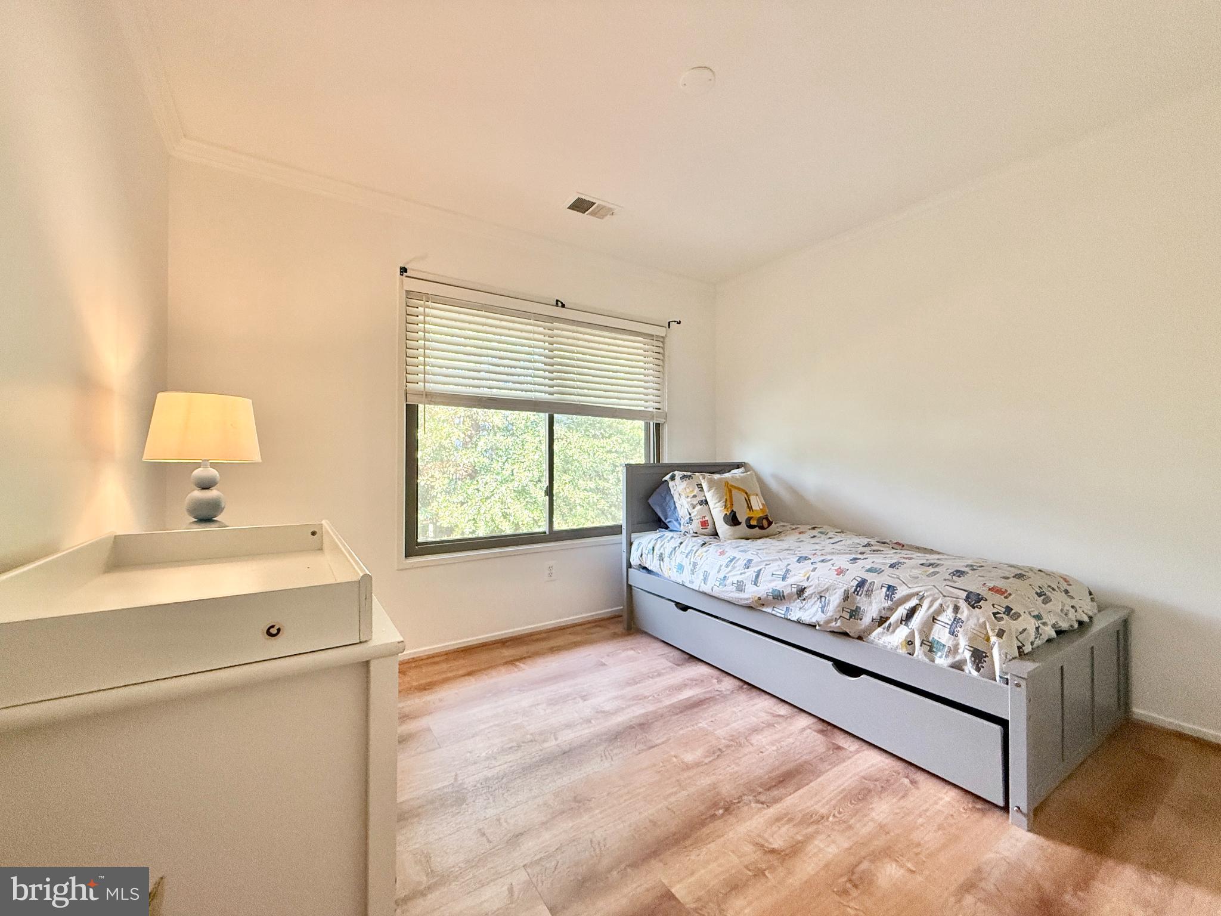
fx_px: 494
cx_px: 610
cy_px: 458
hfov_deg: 102.1
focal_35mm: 14
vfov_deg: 85.7
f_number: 2.2
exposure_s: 1/120
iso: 320
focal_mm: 2.22
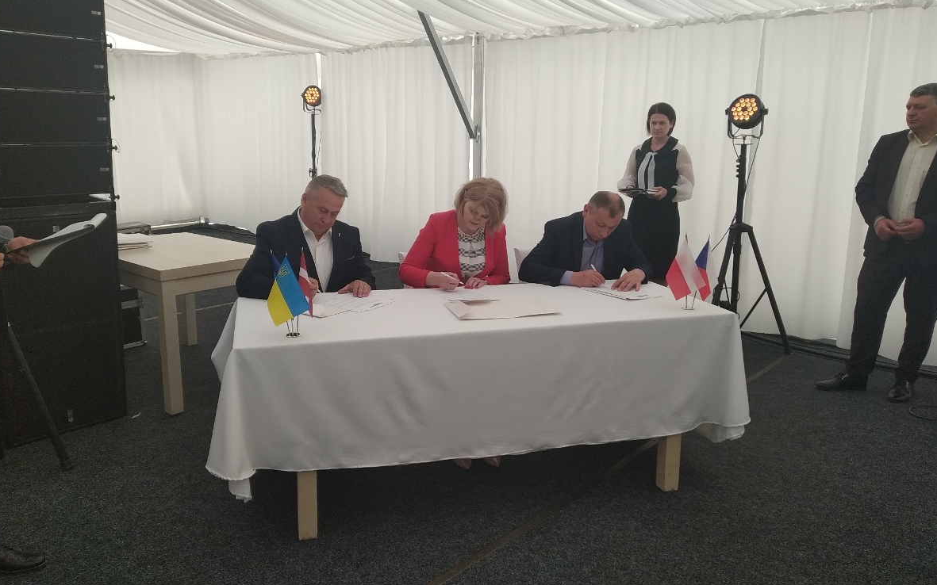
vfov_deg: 44.5
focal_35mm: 28
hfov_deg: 66.5
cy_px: 278
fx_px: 715
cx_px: 465
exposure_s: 1/272
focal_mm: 3.82
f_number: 2.2
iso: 100
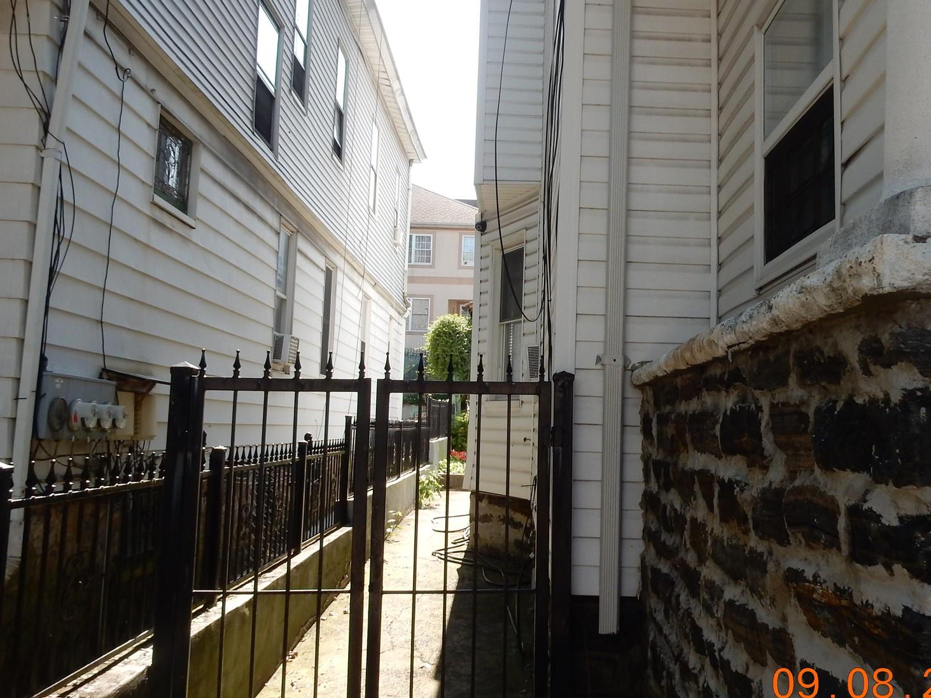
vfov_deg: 40.6
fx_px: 941
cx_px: 573
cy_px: 297
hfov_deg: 52.2
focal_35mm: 35
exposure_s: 1/250
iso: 125
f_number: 4.2
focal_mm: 4.5
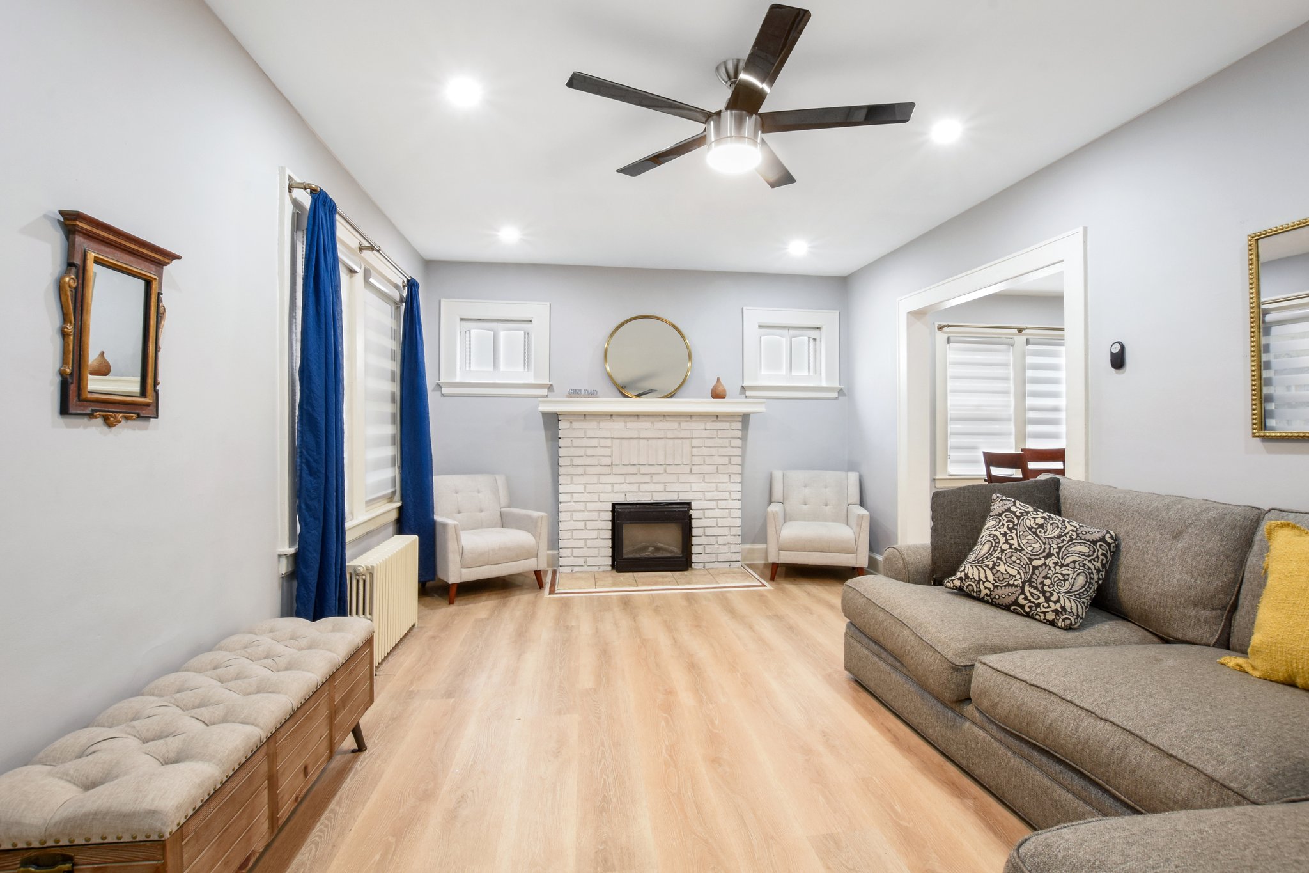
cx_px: 654
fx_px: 545
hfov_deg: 100.4
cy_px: 436
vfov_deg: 77.3
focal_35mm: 15
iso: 500
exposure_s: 1/4
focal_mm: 10
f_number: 7.1
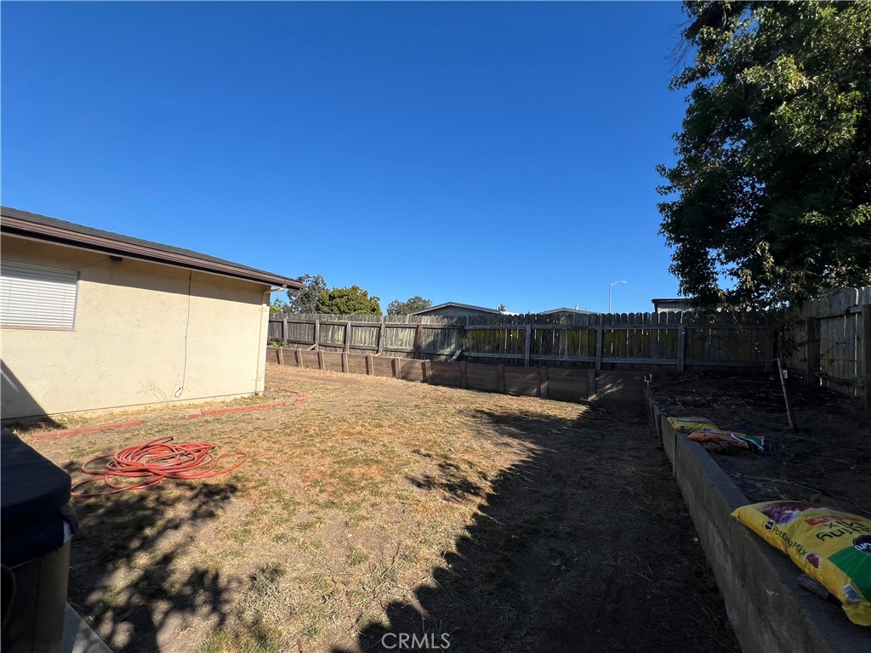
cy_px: 326
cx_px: 436
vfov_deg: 89.9
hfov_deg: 106.2
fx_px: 327
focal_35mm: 13
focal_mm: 1.57
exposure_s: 1/1553
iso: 32
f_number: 1.8
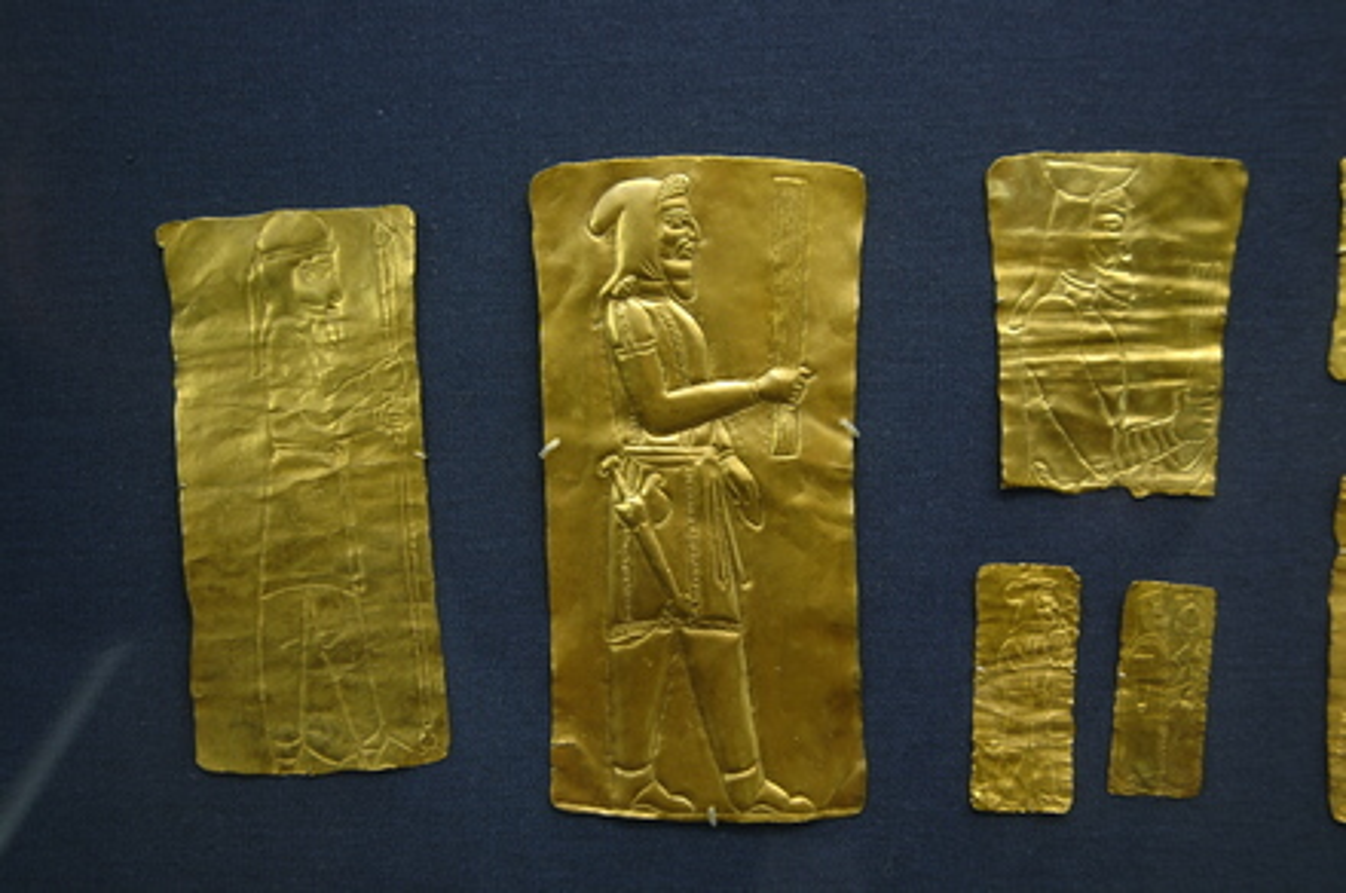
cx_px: 673
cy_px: 446
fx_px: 1624
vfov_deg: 30.8
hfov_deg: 45.0
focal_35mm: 44
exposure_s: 1/15
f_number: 4
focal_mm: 29
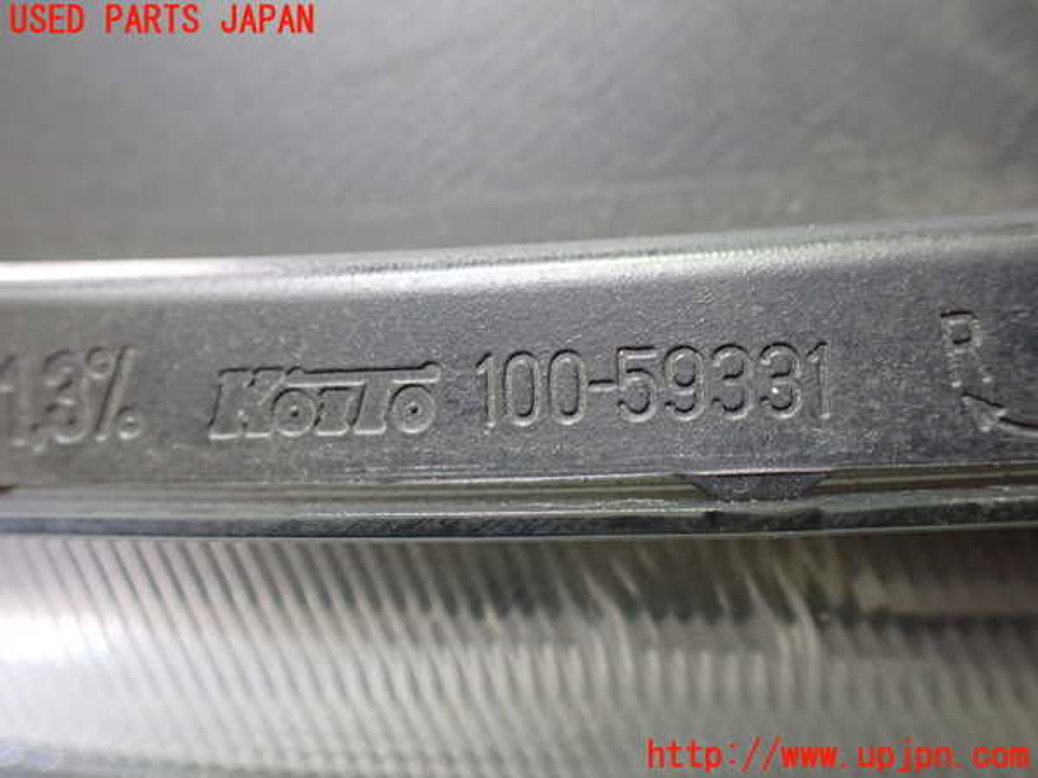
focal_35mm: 30
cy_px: 389
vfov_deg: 46.8
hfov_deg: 60.0
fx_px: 900
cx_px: 519
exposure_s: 1/40
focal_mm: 5.4
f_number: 2.3
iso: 800
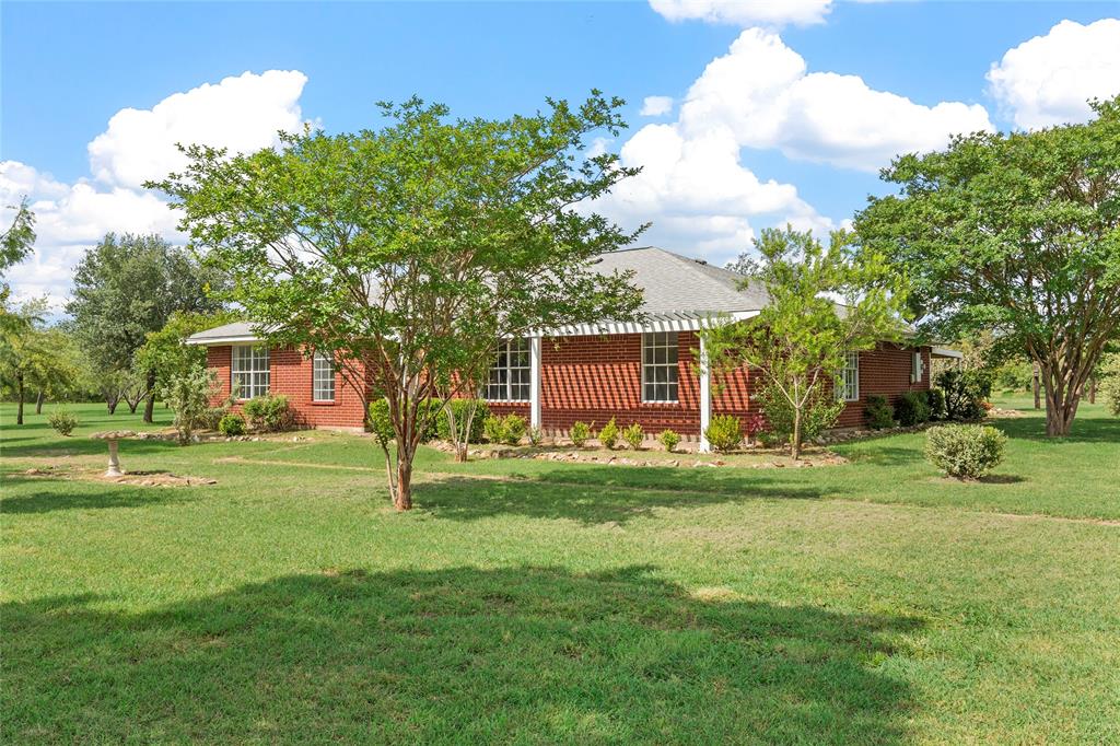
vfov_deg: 43.6
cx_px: 560
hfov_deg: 61.9
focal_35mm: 30
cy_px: 373
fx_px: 933
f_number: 9
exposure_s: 1/500
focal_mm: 20
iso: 320
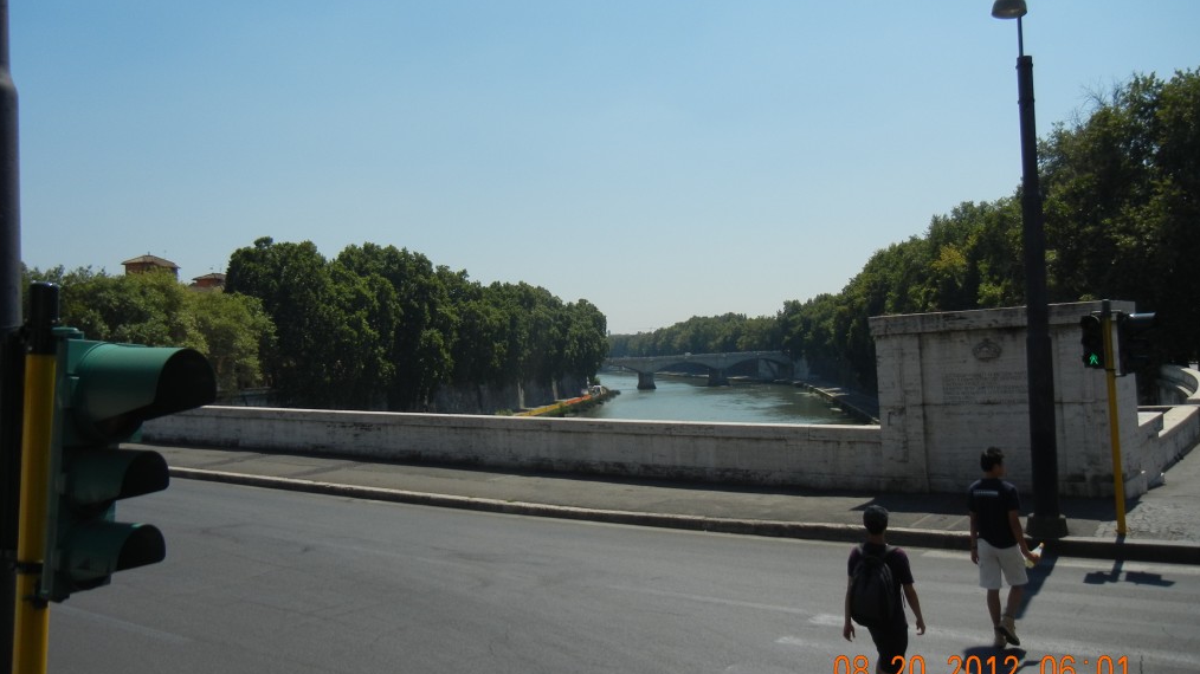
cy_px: 311
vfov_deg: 35.6
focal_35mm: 33
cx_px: 600
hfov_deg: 59.5
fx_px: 1050
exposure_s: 1/676
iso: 160
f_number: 7
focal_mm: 5.4
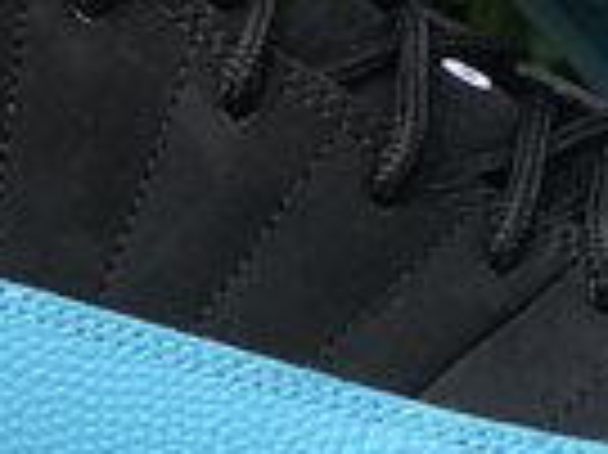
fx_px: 5493
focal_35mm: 313
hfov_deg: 6.3
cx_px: 504
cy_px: -155
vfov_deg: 4.7
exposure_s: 1/124
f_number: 2.8
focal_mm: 6.6
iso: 20
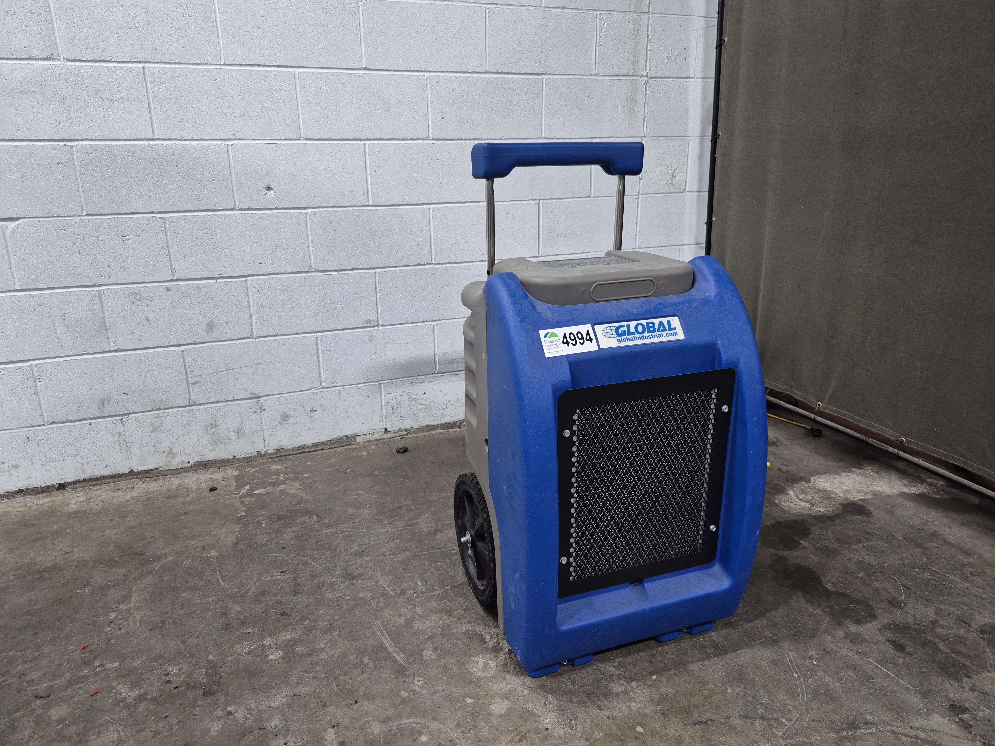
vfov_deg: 58.9
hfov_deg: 73.9
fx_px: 661
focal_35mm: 23
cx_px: 498
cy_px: 373
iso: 400
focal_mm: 5.4
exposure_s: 1/120
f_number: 1.8
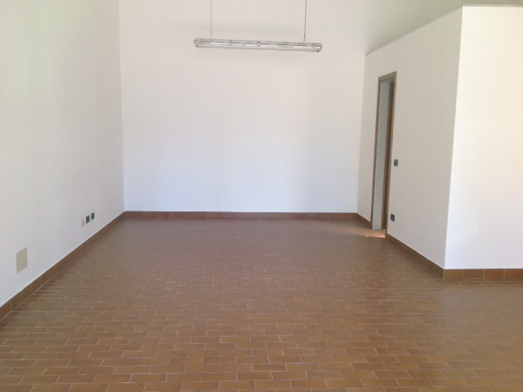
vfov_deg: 40.7
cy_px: 196
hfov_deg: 52.6
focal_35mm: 35
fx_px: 529
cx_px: 262
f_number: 2.4
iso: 64
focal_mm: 4.28
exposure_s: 1/30
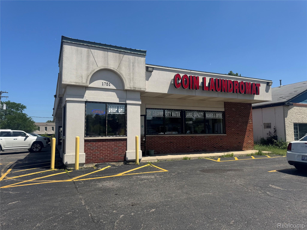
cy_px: 115
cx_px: 154
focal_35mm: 24
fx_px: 213
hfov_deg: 71.6
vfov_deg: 56.8
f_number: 1.78
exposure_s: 1/4608
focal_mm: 6.76
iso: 80
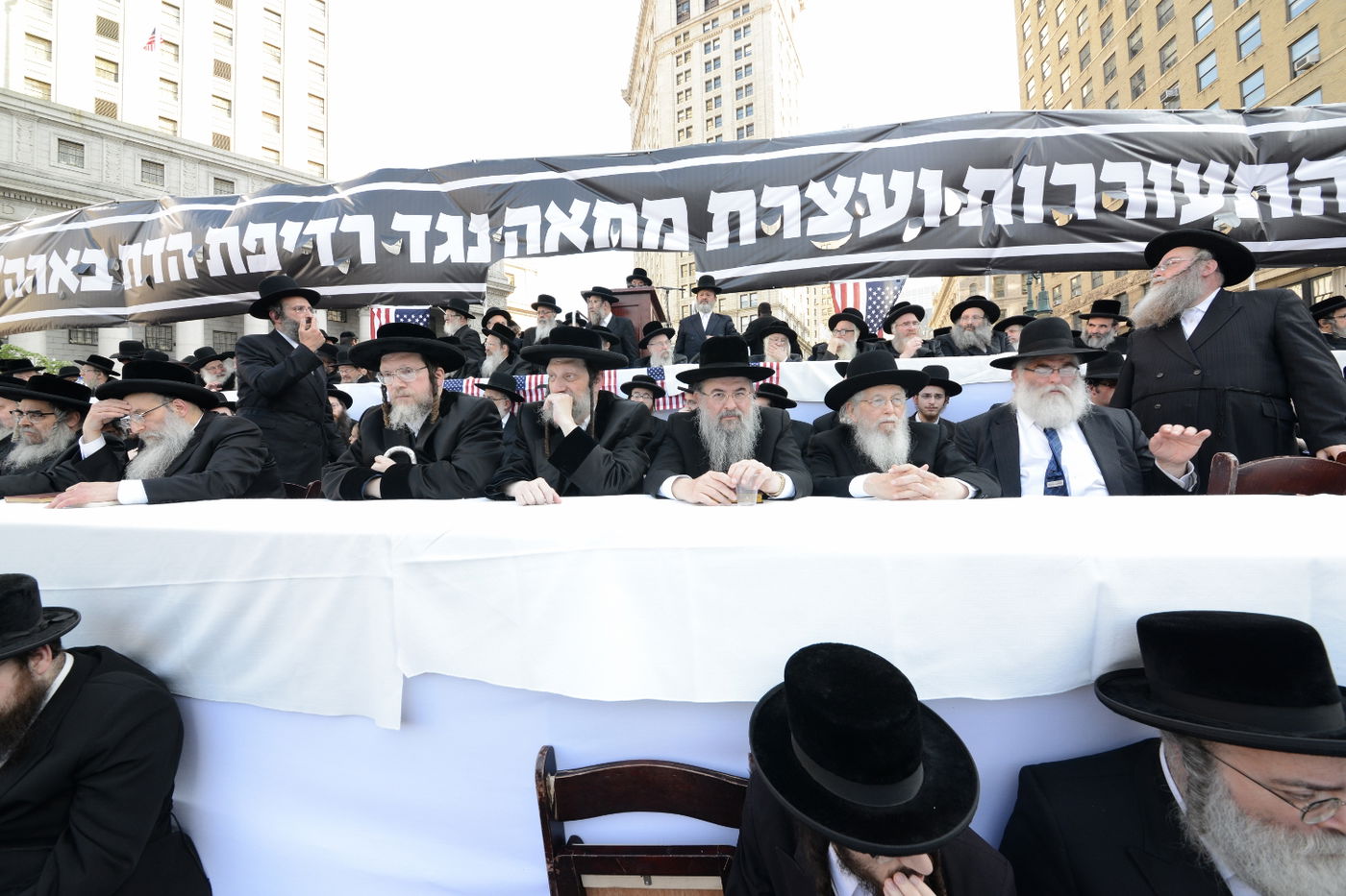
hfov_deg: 112.6
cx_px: 673
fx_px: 449
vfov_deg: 90.0
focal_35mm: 12
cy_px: 448
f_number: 9
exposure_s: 1/160
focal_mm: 12
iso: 800
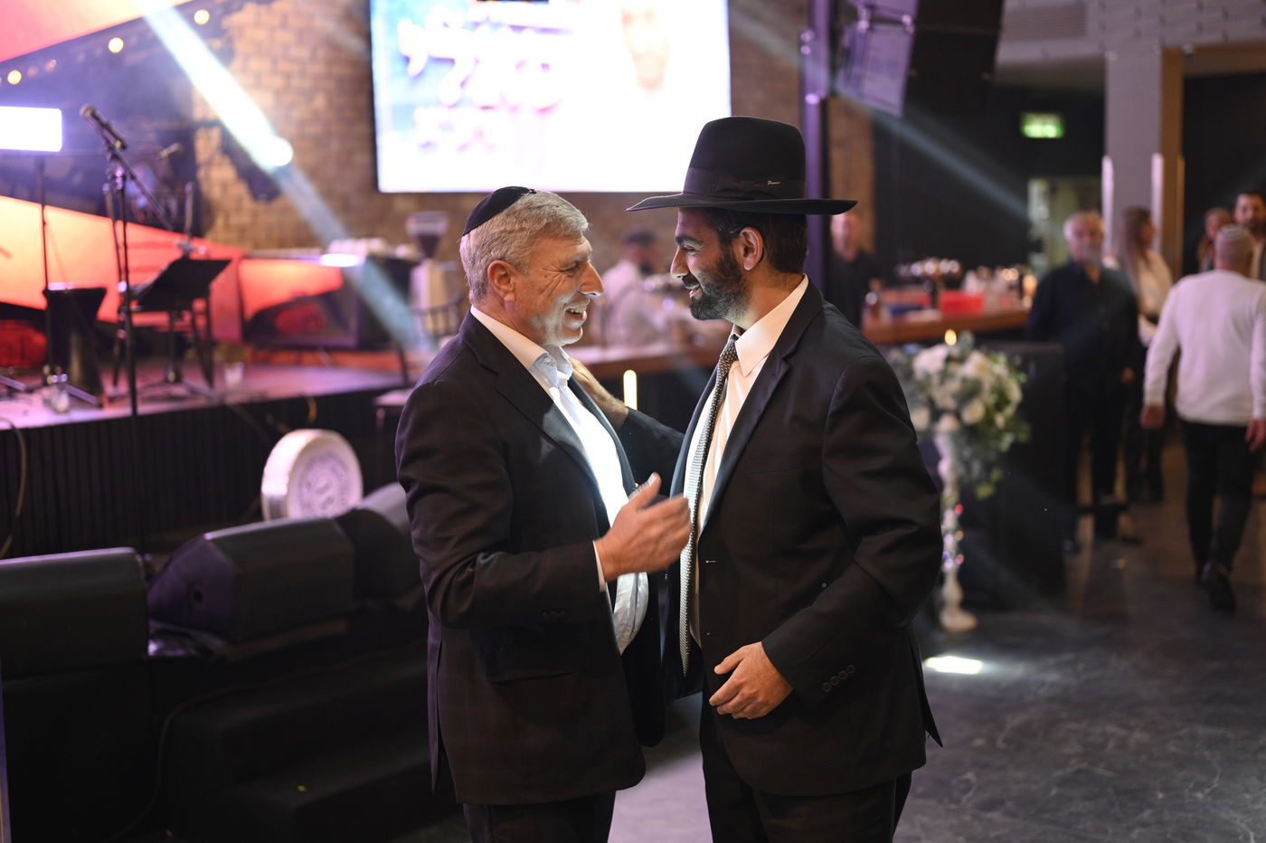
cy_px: 422
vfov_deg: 27.0
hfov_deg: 39.6
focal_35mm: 50
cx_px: 633
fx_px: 1757
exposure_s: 1/200
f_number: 1.8
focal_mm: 50
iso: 800
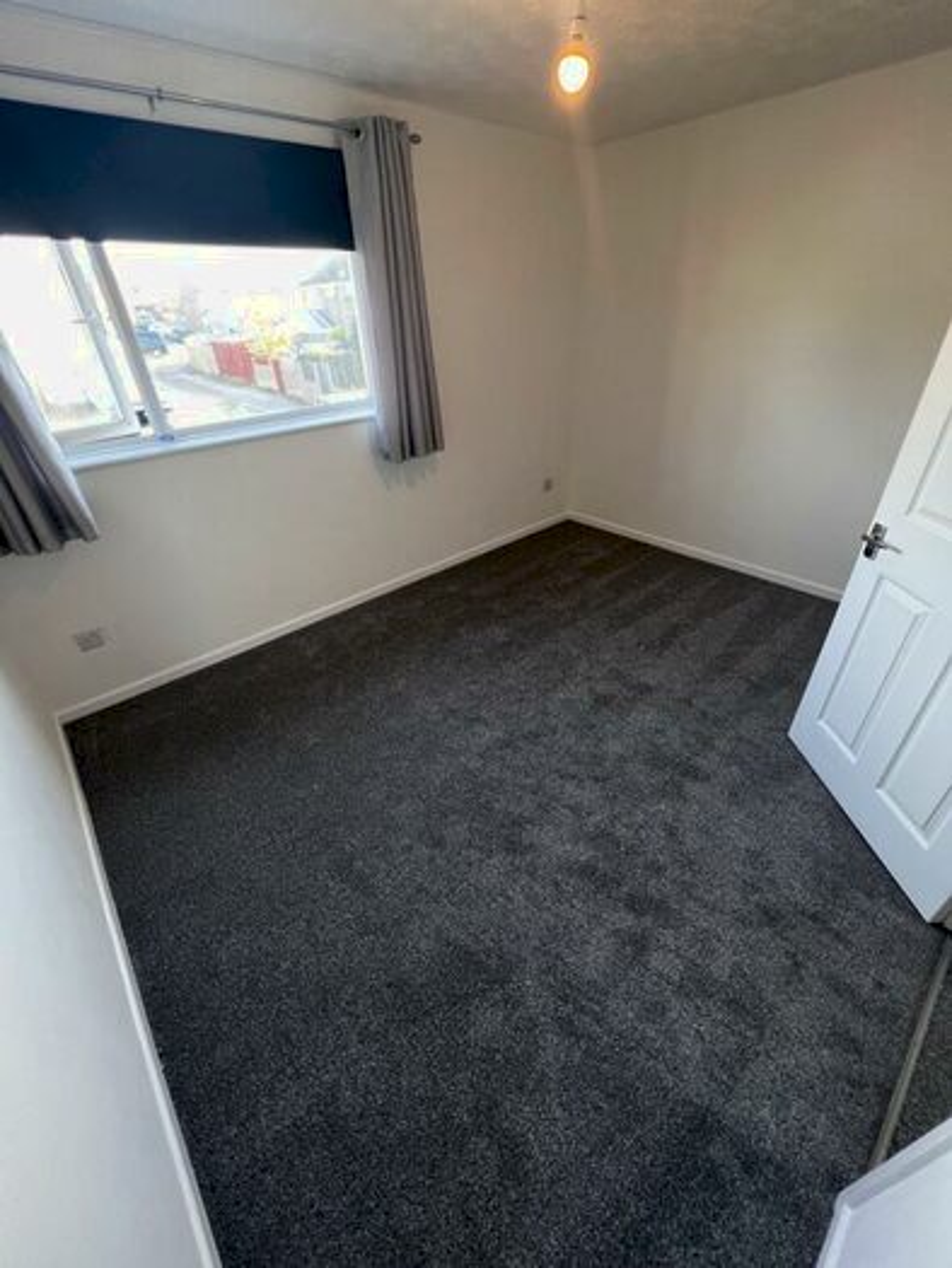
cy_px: 634
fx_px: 477
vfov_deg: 106.2
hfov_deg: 89.9
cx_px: 476
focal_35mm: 13
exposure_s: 1/100
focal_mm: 1.57
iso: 125
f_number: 1.8
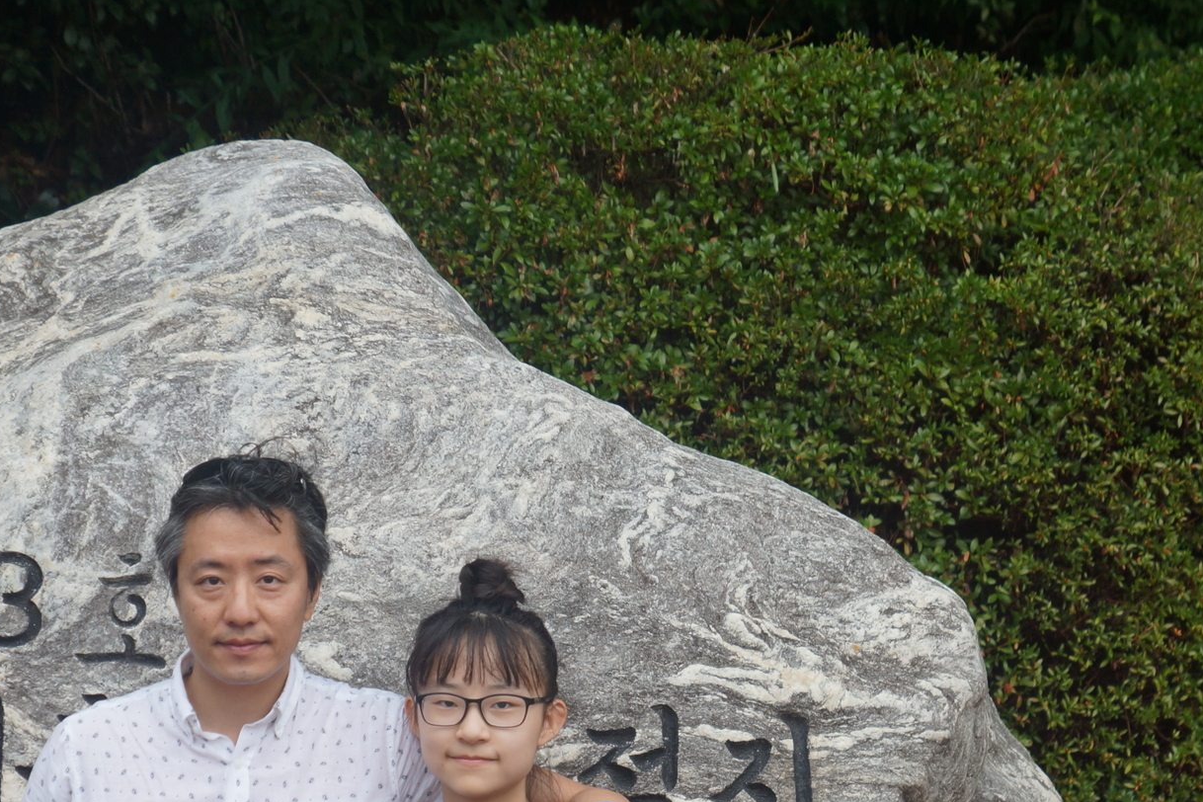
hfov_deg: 13.3
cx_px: 751
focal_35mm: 154
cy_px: 711
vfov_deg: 8.9
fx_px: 5146
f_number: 2.8
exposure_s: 1/500
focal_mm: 50
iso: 100
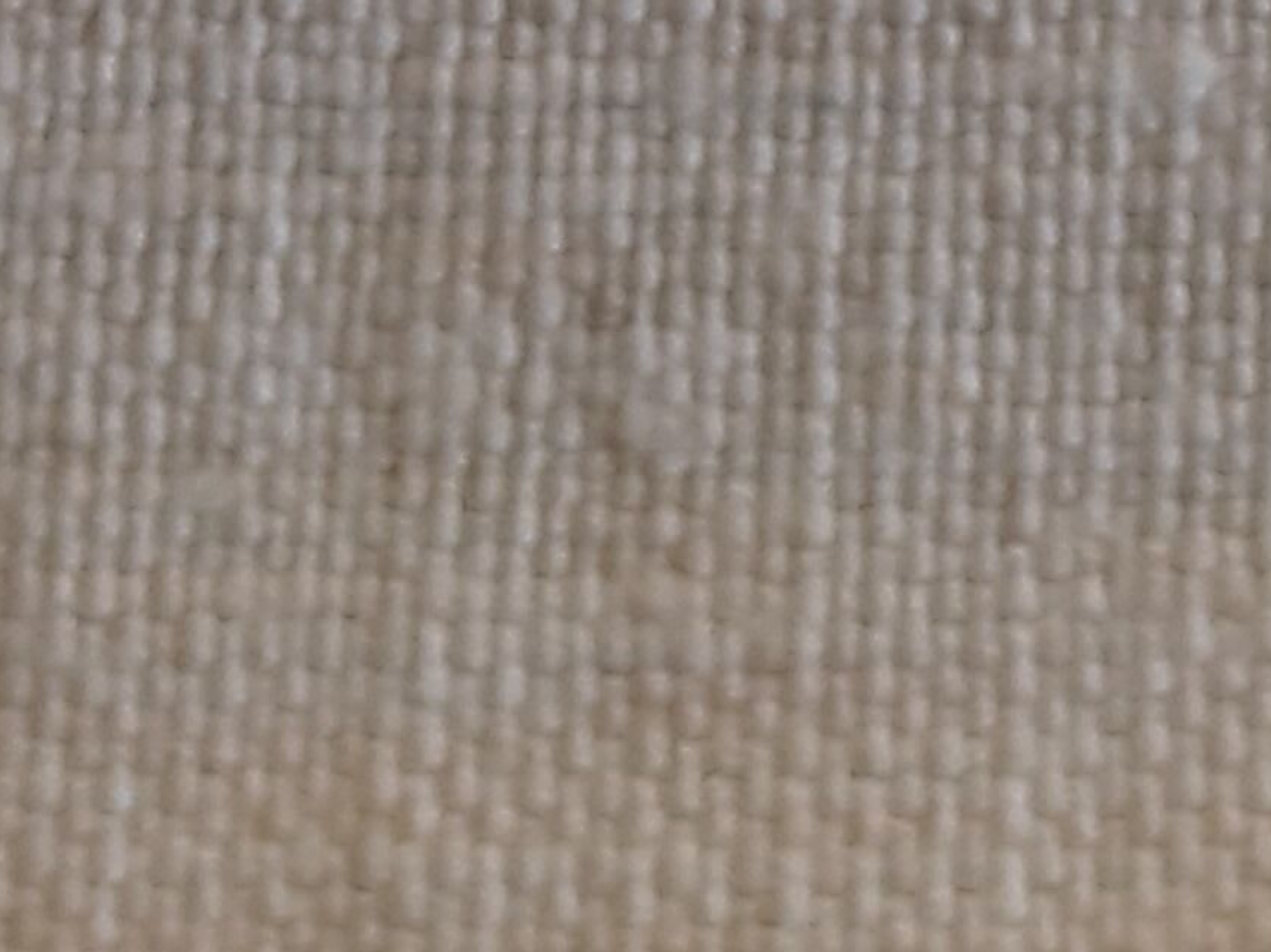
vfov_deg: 6.6
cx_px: 897
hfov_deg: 11.0
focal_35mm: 180
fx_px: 6607
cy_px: -2825
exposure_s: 1/50
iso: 125
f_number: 1.7
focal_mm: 3.93
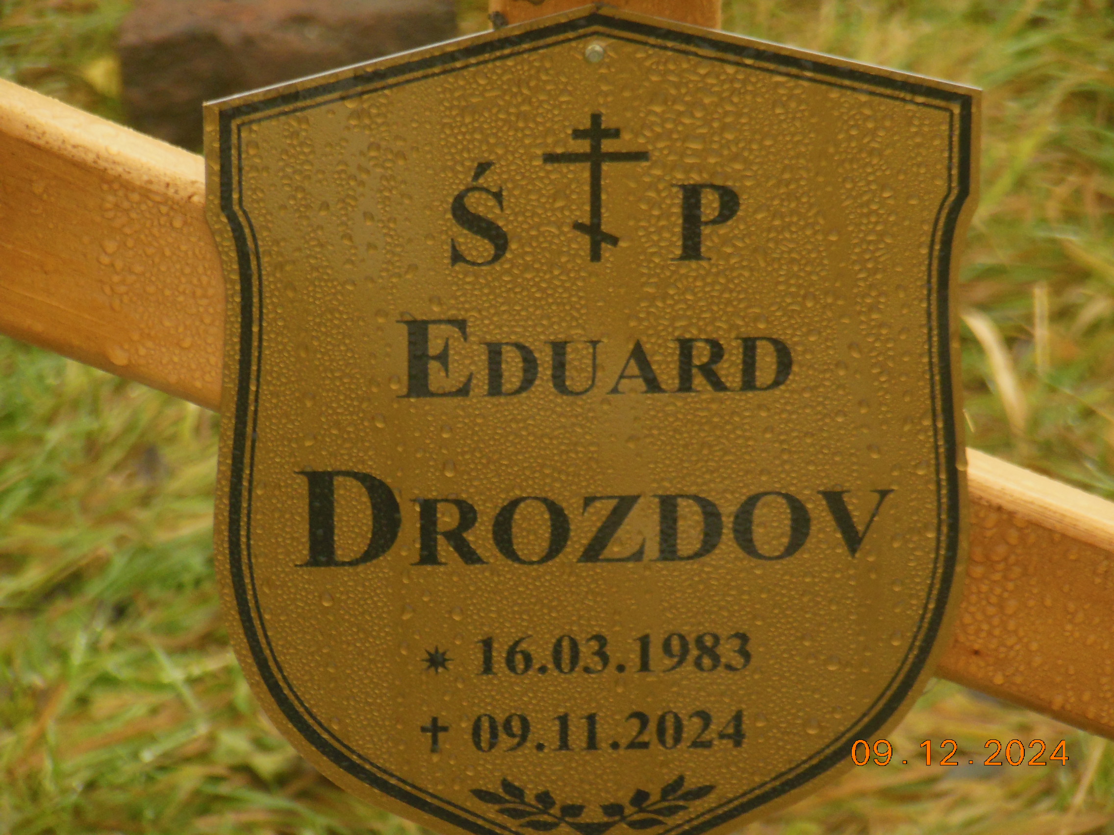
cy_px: 418
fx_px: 8045
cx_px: 557
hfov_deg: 7.9
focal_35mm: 250
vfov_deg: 5.9
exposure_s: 1/60
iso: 500
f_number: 5.8
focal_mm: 45
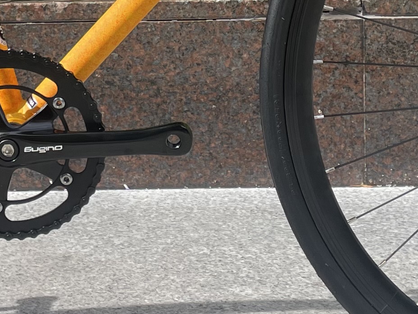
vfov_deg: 12.7
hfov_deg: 17.4
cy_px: -87
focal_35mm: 113
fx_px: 1365
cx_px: 137
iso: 50
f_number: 1.6
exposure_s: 1/1949
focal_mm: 4.2
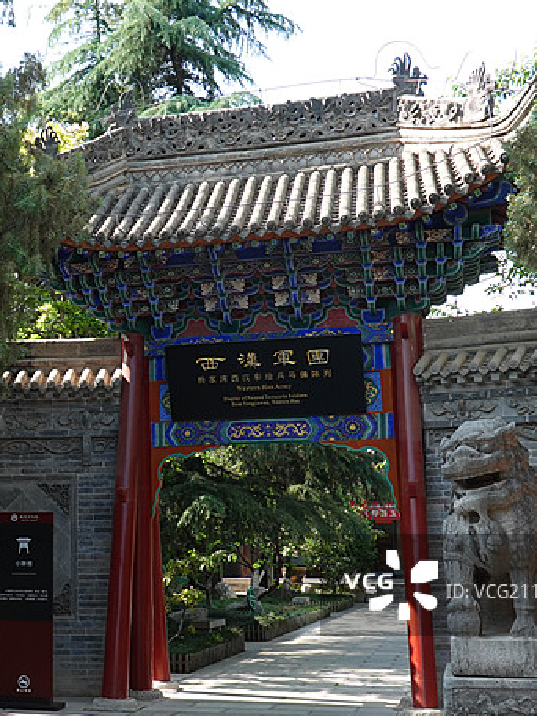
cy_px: 390
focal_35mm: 59
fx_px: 1220
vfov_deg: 32.7
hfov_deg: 24.1
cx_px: 42
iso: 125
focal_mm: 13.03
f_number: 4
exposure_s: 1/200
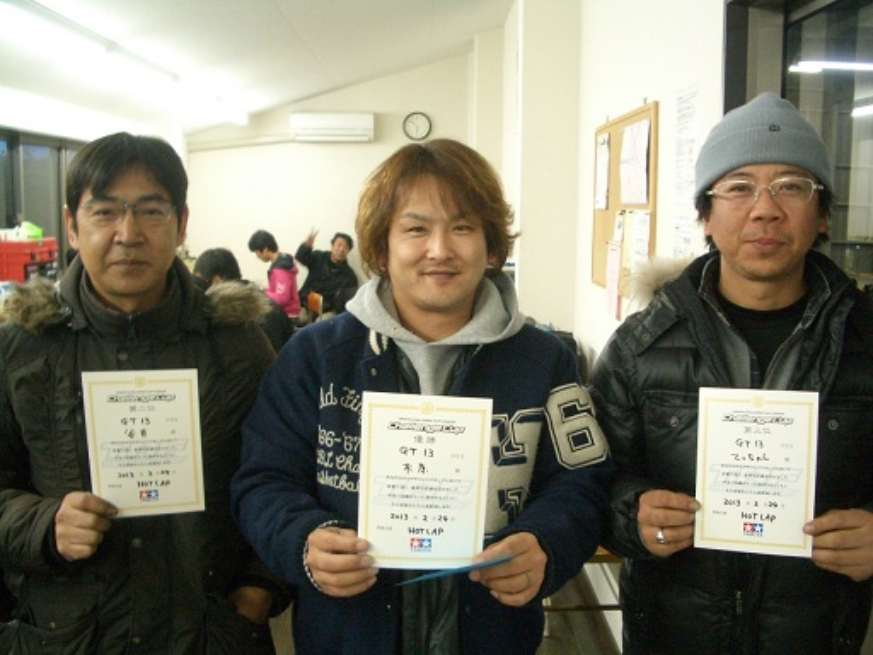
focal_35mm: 35
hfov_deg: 52.6
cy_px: 328
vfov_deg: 40.7
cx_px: 436
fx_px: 883
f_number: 2.6
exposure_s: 1/25
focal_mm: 5.8
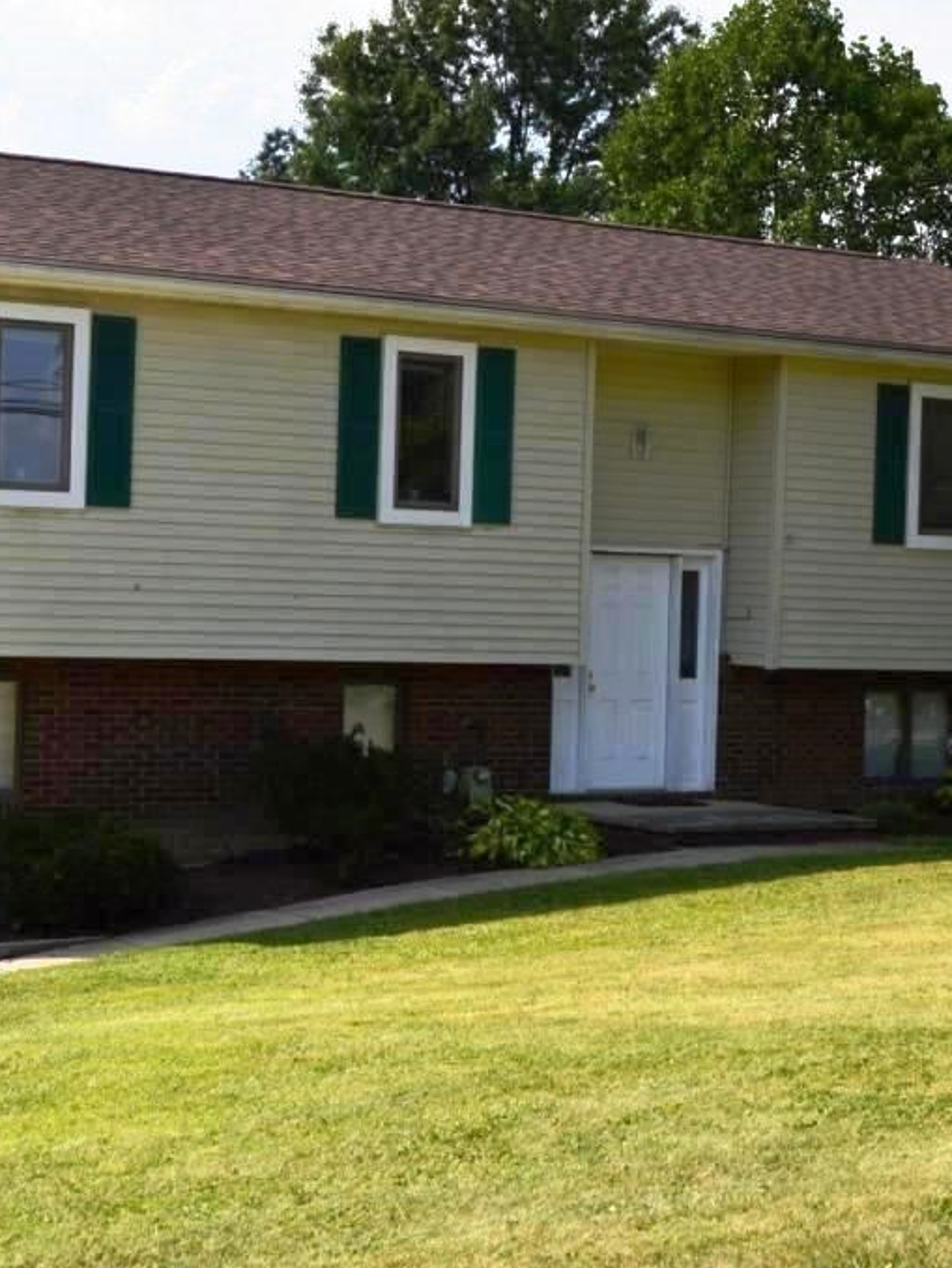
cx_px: 339
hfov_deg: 19.9
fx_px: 2712
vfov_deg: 26.3
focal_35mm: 74
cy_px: 633
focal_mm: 34
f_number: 11
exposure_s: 1/500
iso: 320
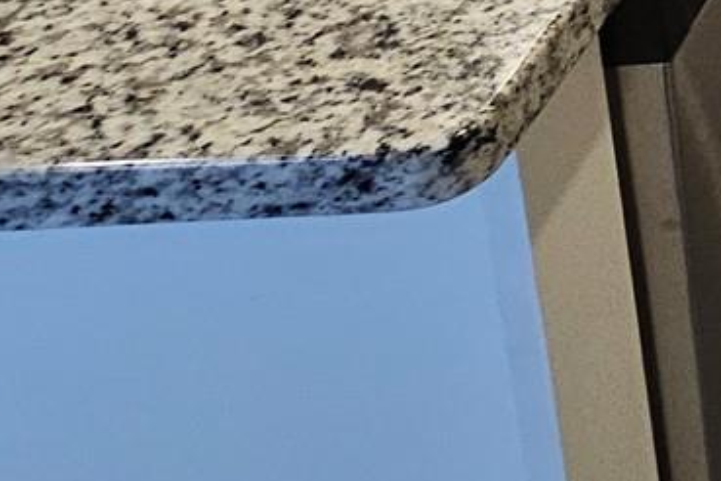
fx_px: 1502
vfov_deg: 13.0
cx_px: 1594
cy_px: -725
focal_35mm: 75
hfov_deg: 16.5
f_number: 2.2
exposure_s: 1/60
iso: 250
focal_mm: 2.2
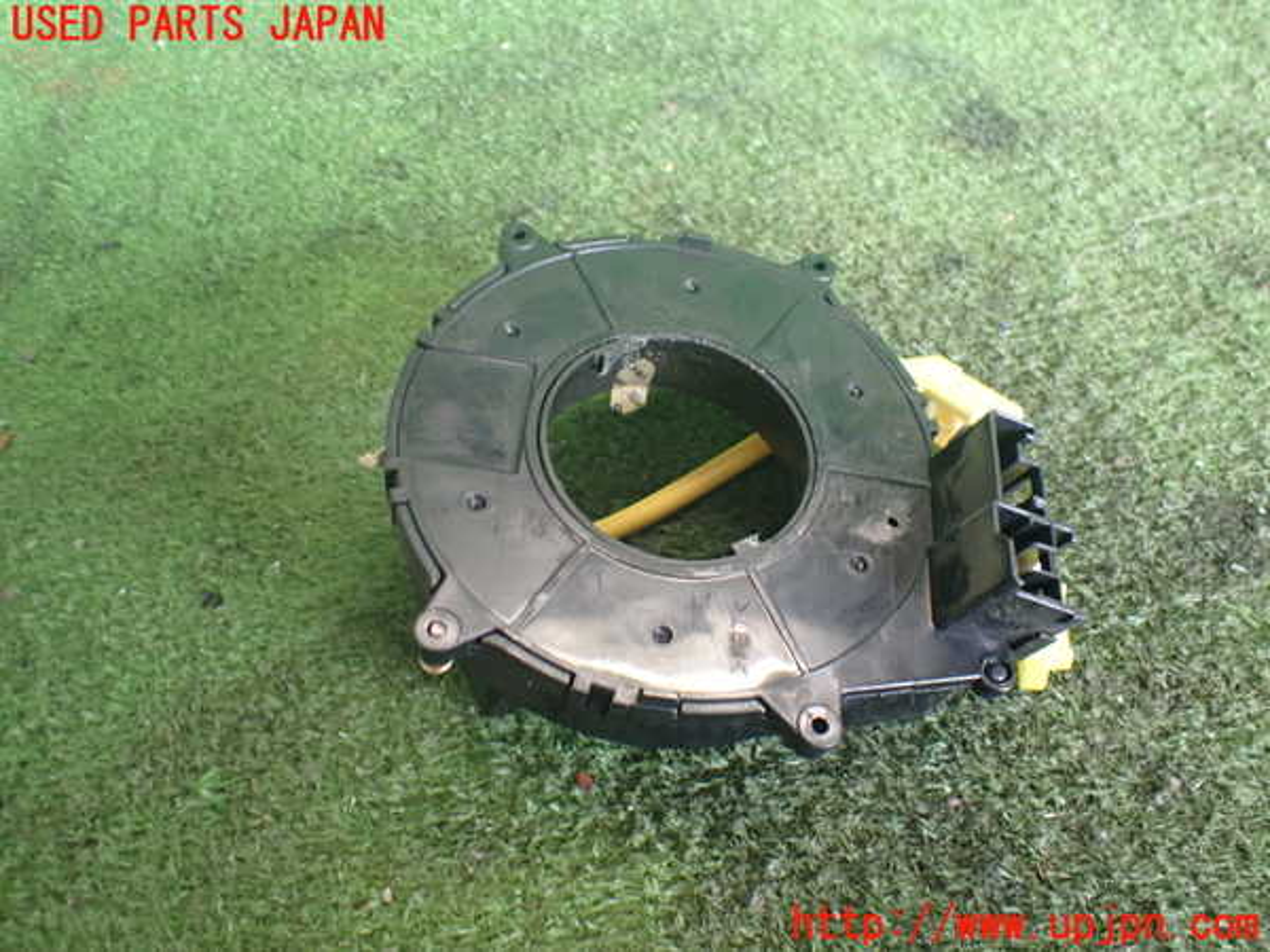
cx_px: 635
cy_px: 476
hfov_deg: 60.0
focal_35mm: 30
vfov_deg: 46.8
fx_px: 1101
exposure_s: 1/100
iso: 800
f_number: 2.3
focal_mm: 5.4
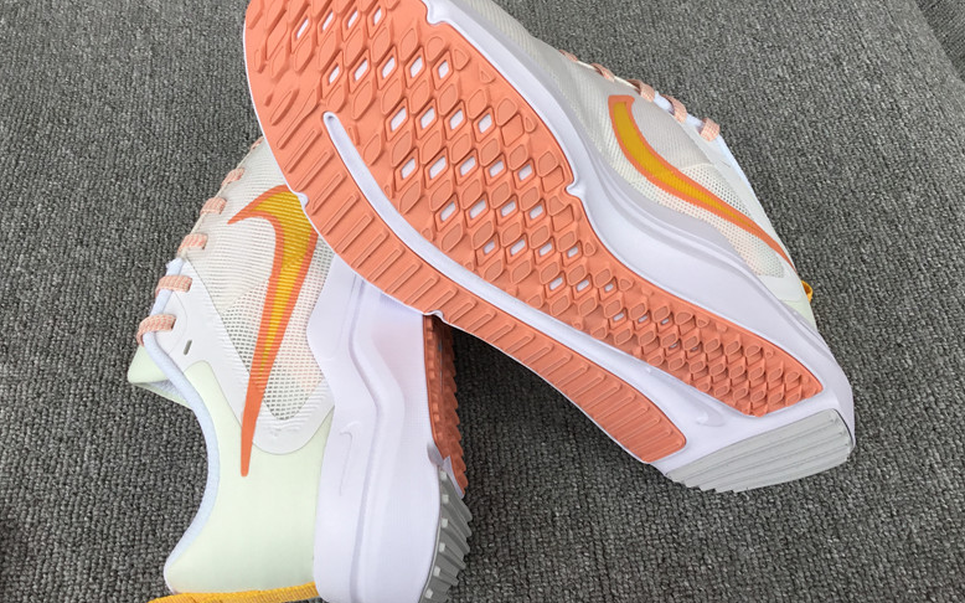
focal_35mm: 38
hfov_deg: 51.5
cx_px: 482
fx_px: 999
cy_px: 230
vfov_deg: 33.4
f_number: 2.4
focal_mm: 3.3
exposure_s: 1/190
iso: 25
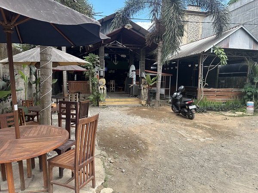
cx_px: 129
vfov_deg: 56.8
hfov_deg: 71.6
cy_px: 96
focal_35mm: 24
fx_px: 179
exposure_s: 1/734
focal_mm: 6.86
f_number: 1.78
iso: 80
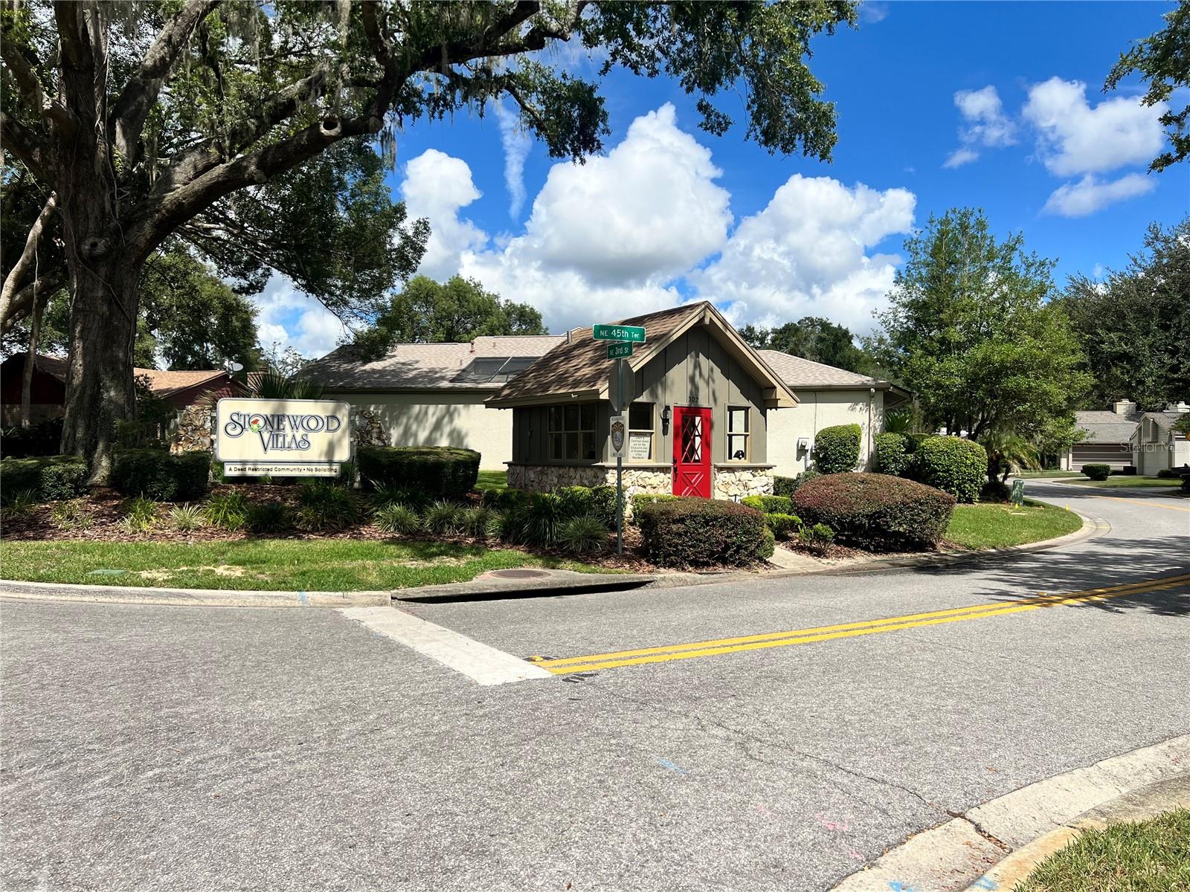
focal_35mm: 26
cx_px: 595
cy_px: 446
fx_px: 894
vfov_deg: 53.1
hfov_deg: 67.3
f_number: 1.5
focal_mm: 5.7
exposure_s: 1/5882
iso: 50
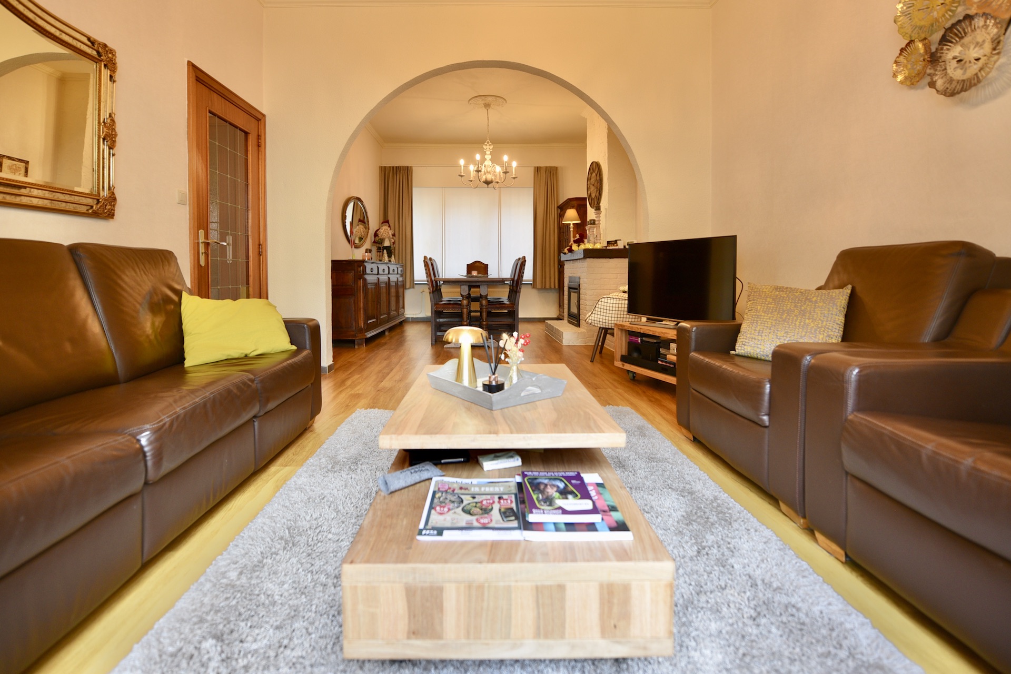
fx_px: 393
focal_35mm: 14
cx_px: 506
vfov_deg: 81.2
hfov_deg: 104.3
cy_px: 337
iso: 200
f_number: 2.8
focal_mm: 14
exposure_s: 1/25
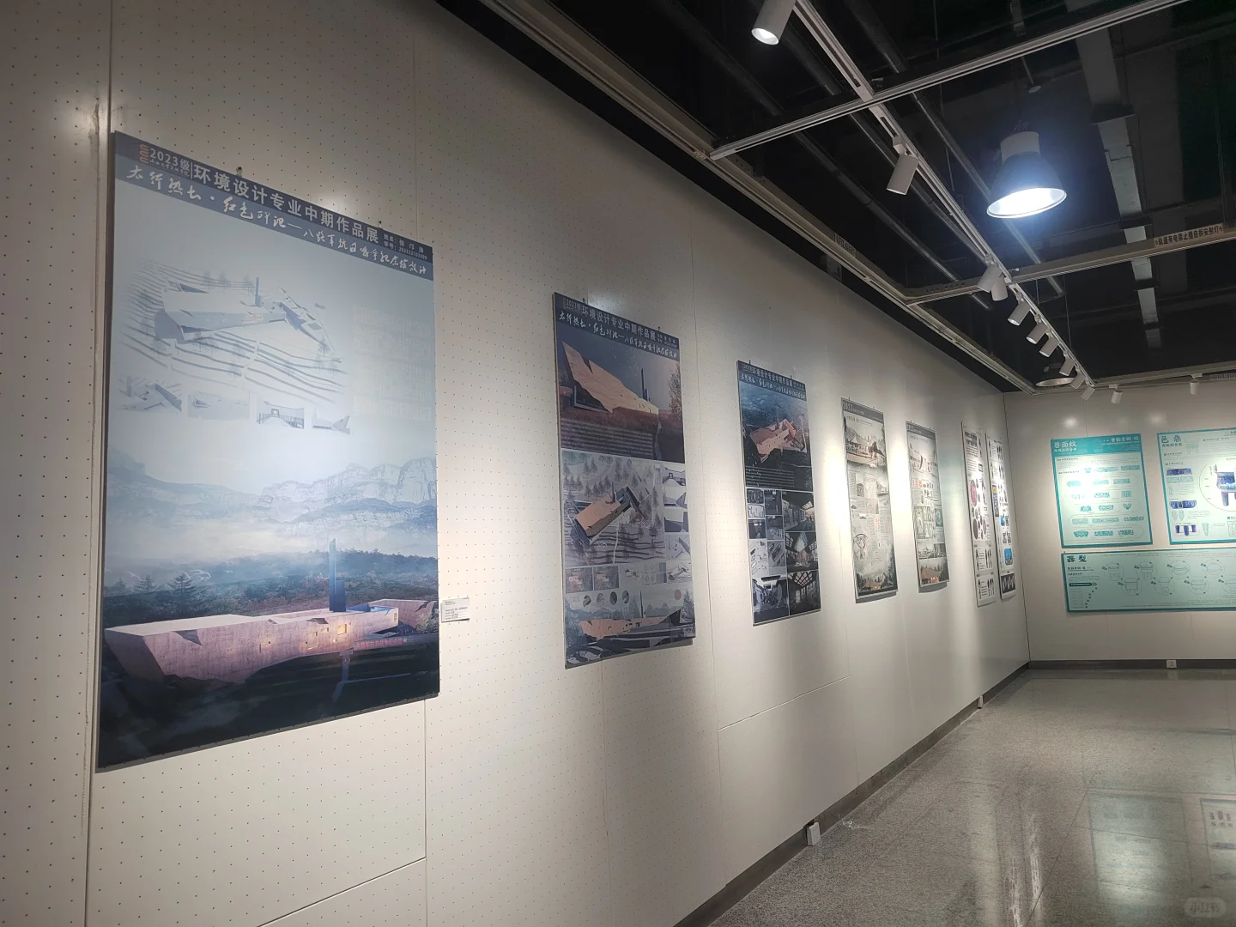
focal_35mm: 23
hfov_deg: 73.9
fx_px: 821
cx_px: 618
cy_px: 464
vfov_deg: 58.9
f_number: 1.9
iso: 322
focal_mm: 5.52
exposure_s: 1/100
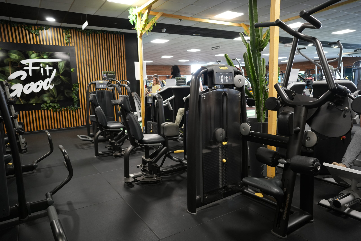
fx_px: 241
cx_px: 180
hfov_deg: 73.7
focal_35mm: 24
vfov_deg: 53.1
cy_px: 120
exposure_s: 1/30
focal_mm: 24
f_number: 3.5
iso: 1250
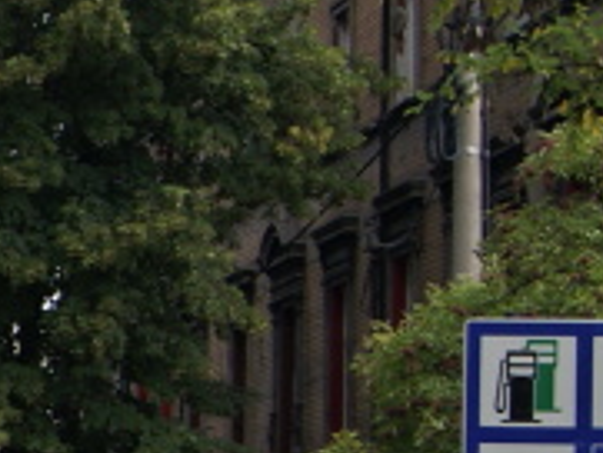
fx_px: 7839
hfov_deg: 4.3
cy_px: 561
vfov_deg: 3.3
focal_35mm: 450
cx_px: -1006
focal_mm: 55
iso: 100
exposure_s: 1/250
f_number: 9
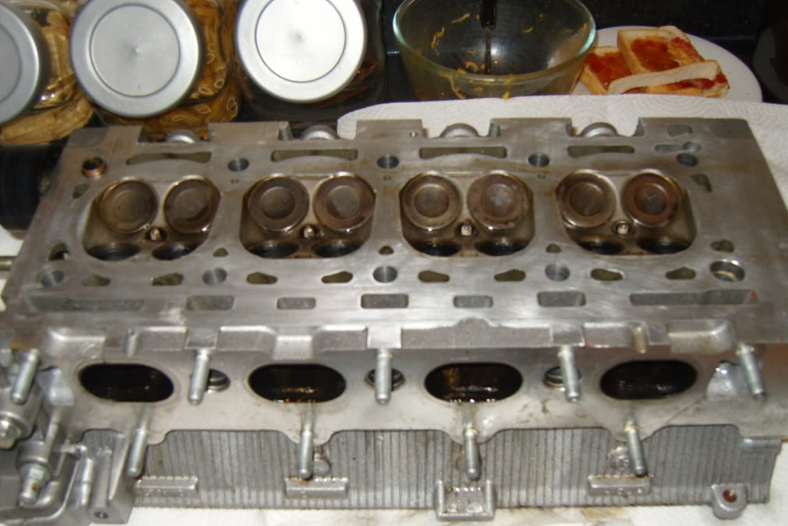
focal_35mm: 37
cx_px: 394
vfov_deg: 35.9
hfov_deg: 51.9
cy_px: 291
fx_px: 810
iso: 100
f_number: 2.8
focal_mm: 7.4
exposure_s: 1/30
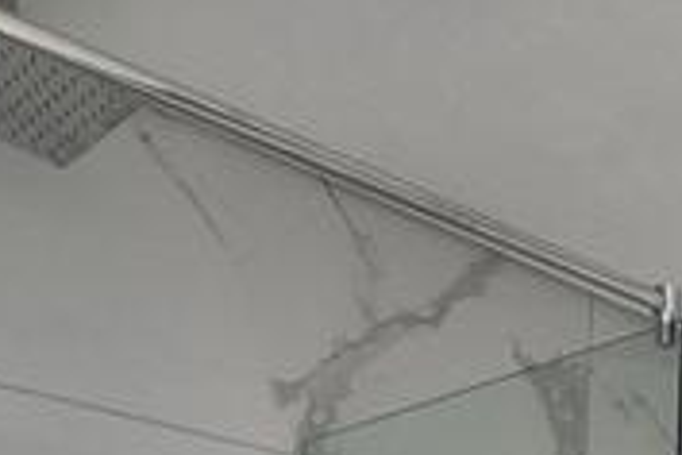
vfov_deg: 16.7
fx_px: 1156
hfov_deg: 29.0
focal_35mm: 61
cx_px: 794
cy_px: 914
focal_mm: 1.74
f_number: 2.2
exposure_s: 1/50
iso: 80
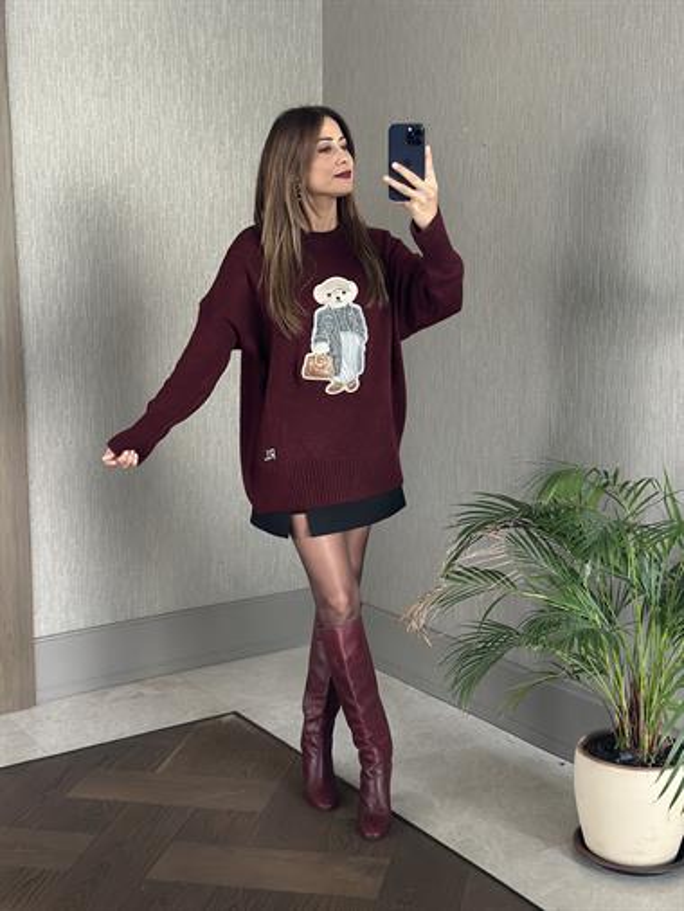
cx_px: 342
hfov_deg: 30.3
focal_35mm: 48
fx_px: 1264
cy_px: 456
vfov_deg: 39.6
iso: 400
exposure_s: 1/60
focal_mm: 6.86
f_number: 1.78
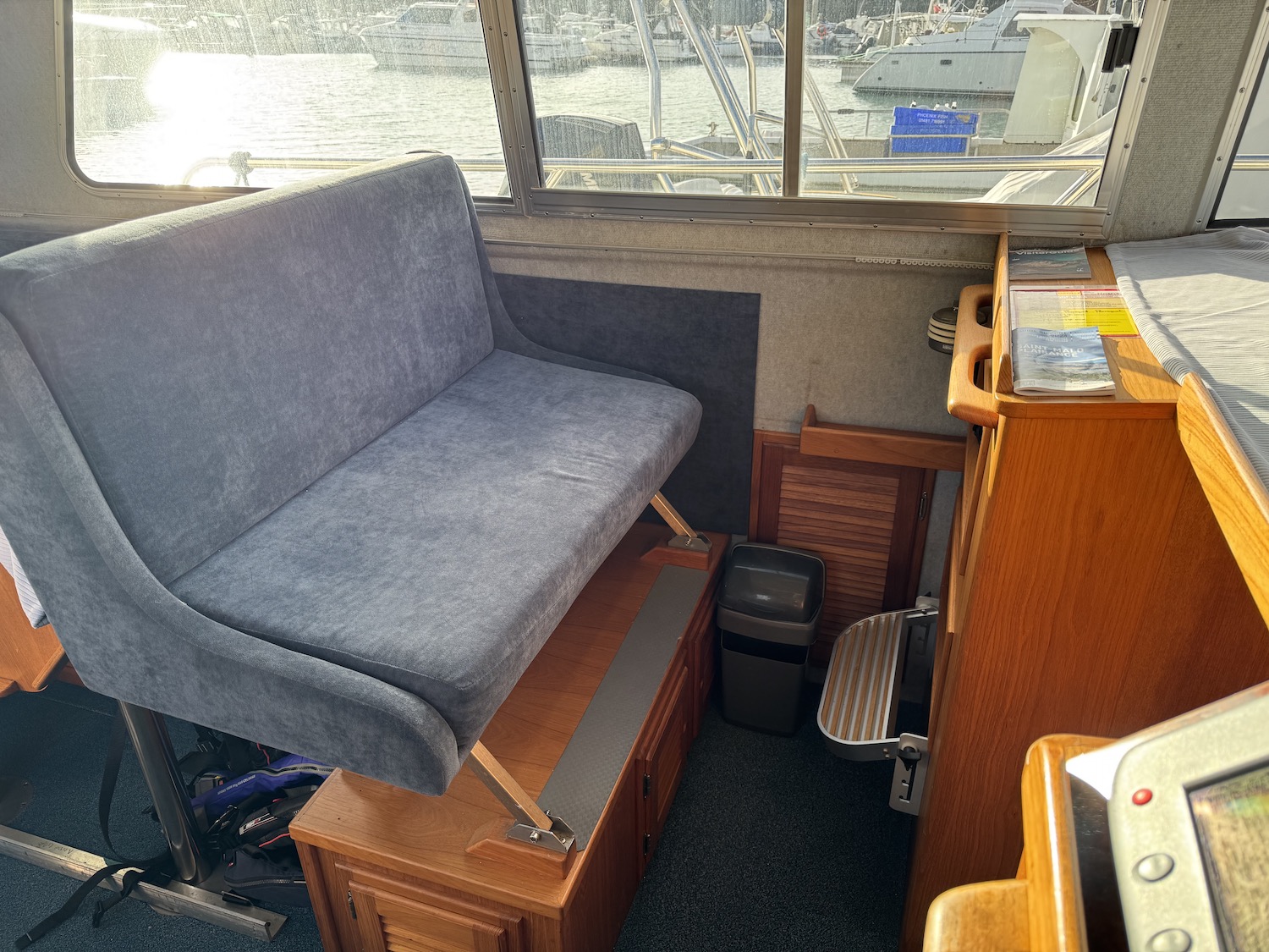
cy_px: 476
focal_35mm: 24
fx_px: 880
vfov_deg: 56.8
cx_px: 634
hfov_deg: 71.6
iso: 80
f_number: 1.78
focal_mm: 6.76
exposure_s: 1/372
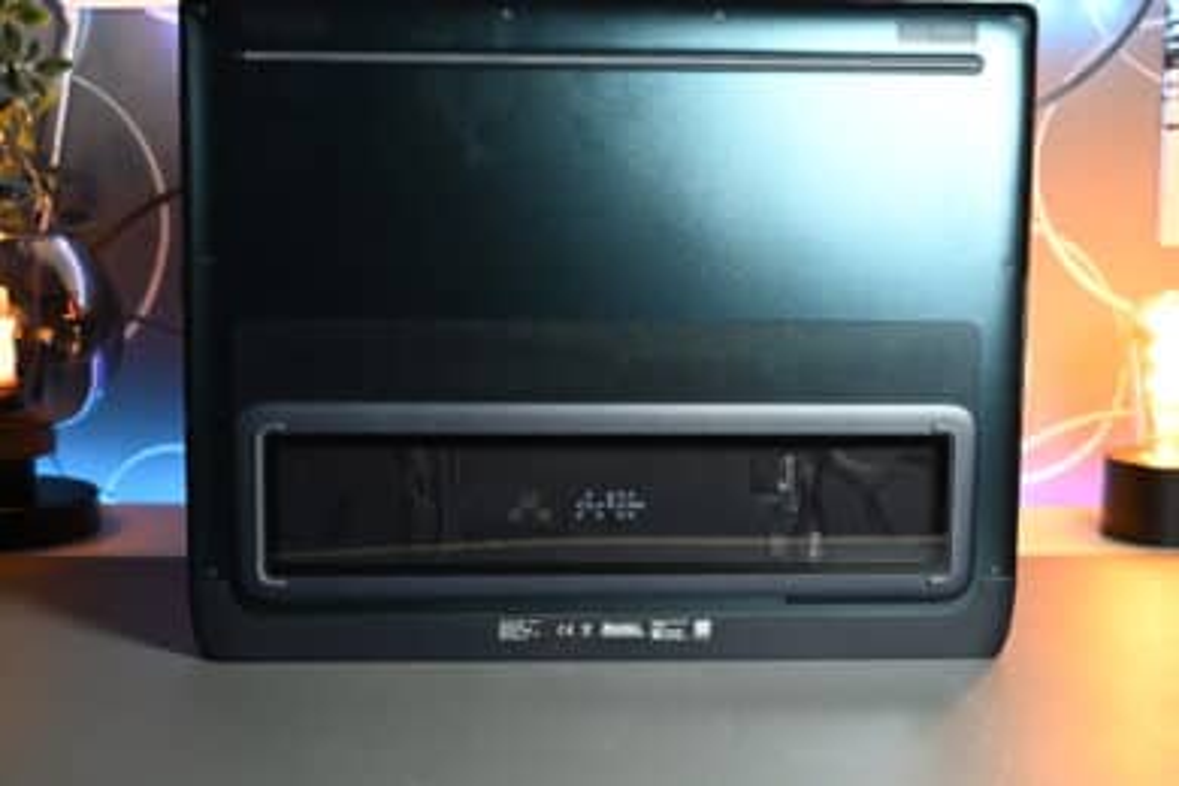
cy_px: 393
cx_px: 590
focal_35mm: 50
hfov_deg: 39.6
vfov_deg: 27.0
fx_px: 1637
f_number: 7.1
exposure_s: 1/50
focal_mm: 50
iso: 2500
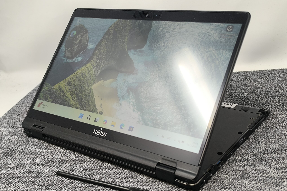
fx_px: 383
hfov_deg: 41.1
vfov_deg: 28.1
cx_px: 144
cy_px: 101
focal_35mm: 48
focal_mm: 6.14
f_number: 1.65
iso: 125
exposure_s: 1/100
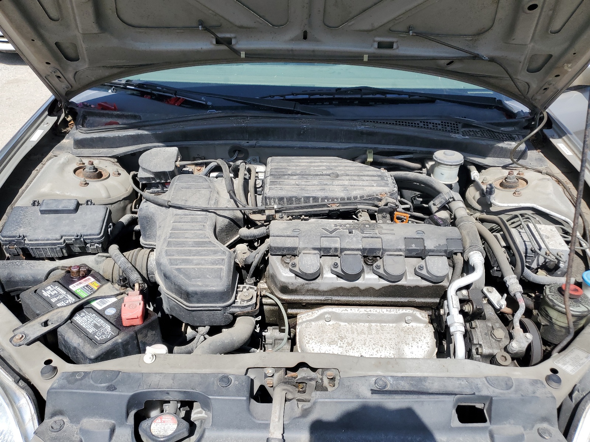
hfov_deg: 67.3
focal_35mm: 26
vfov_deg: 53.1
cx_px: 295
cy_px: 221
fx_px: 443
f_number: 1.5
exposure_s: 1/2500
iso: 50
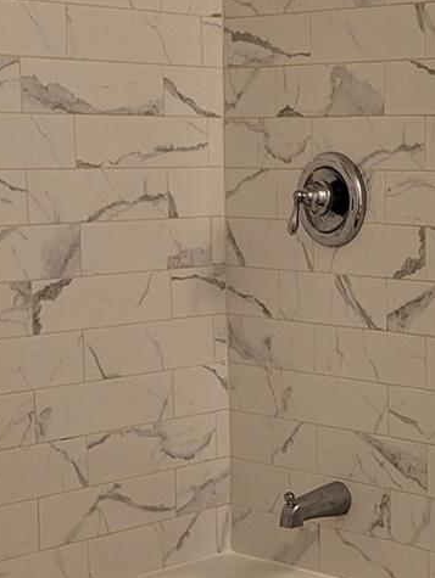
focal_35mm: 84
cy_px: 288
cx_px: 596
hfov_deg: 16.4
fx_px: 1406
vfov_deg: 23.3
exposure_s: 1/120
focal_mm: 5.4
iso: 160
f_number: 1.8
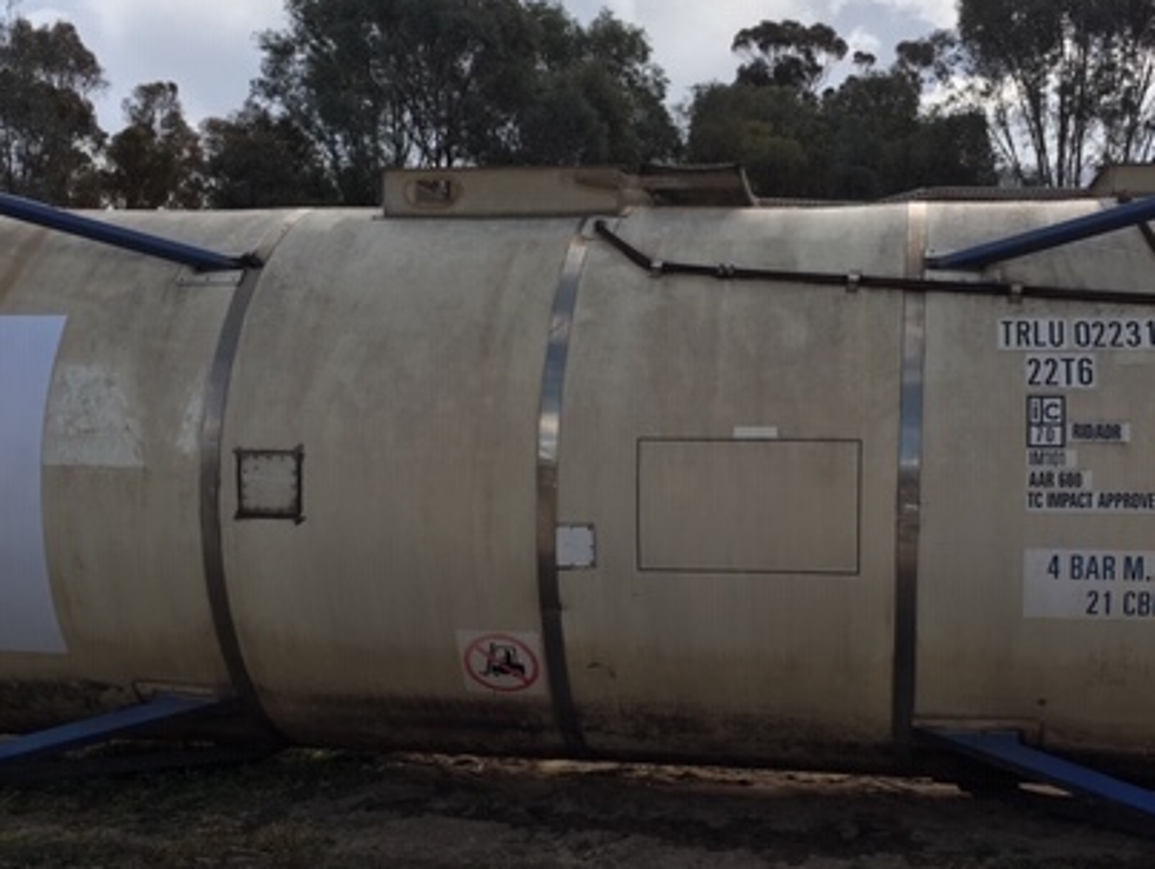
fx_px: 1536
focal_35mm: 46
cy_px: 488
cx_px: 633
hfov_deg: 41.2
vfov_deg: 31.5
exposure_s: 1/1282
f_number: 2.2
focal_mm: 4.15
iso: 25
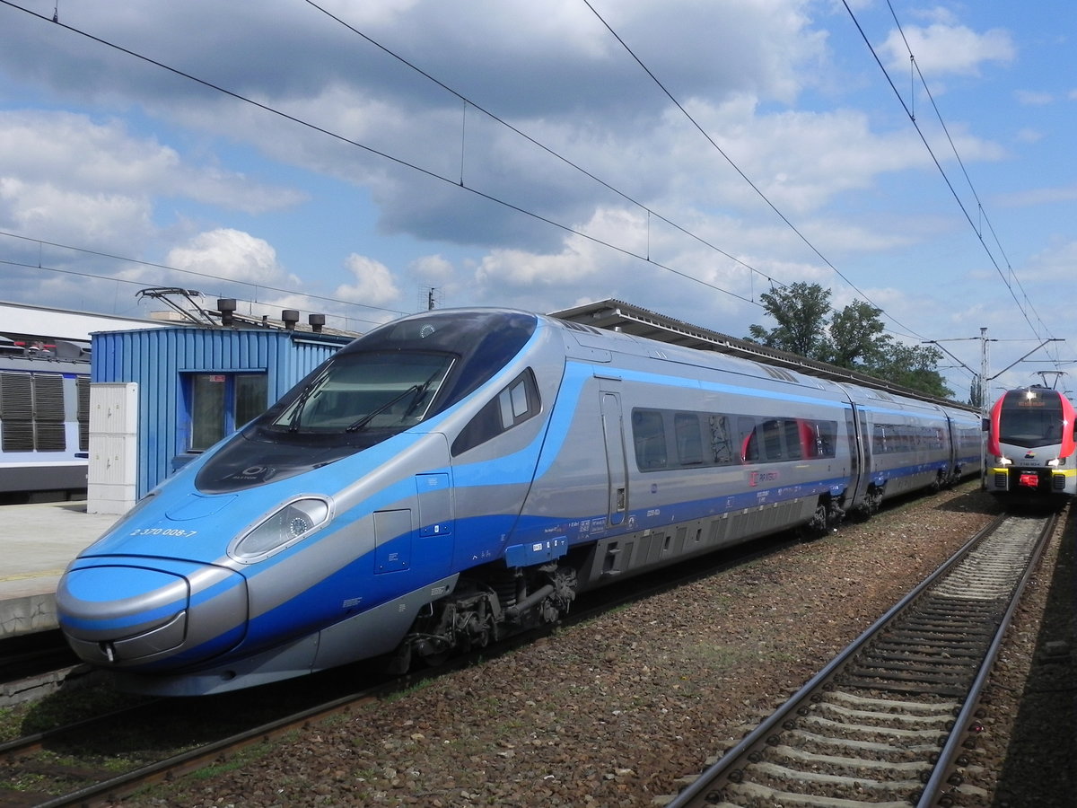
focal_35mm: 41
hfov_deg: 45.8
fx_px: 1276
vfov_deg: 35.1
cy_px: 404
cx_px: 538
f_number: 8
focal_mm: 7.3
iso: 160
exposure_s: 1/602
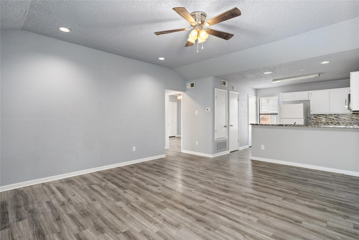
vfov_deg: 70.4
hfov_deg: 93.3
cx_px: 180
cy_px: 120
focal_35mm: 17
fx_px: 170
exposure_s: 1/10
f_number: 8
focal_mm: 17
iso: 500
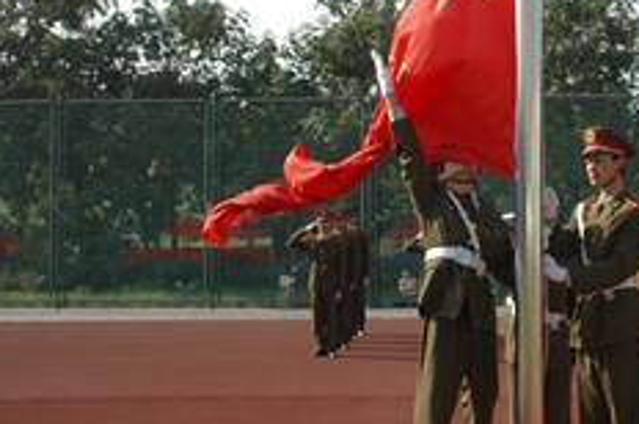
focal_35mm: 76
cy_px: 175
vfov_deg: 17.9
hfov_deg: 26.0
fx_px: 1347
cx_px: 554
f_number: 6.3
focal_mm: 28
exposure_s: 1/500
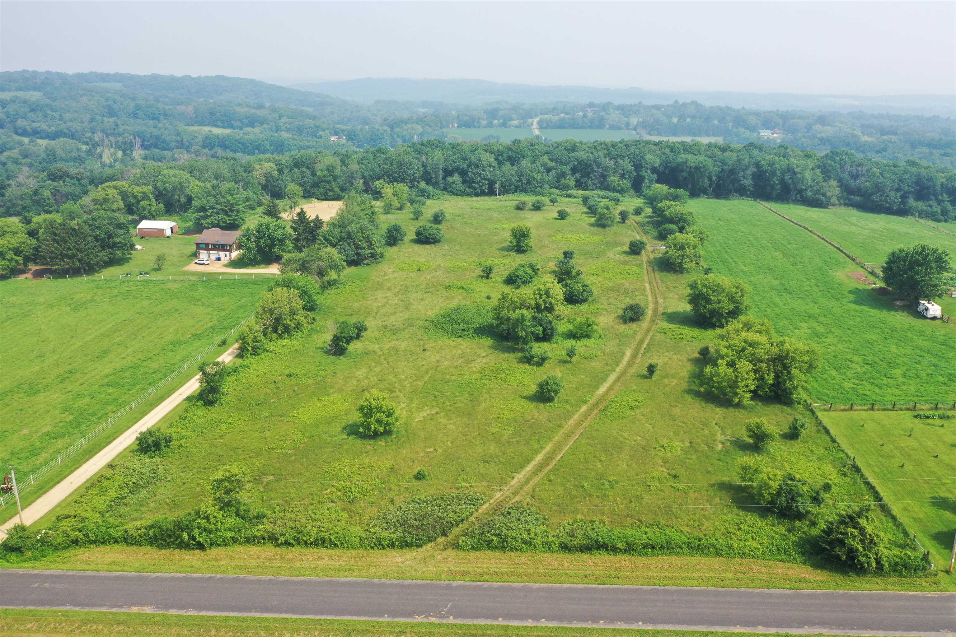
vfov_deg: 46.4
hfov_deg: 65.5
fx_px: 743
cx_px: 478
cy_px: 318
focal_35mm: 28
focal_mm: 10.26
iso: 100
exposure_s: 1/320
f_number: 5.6
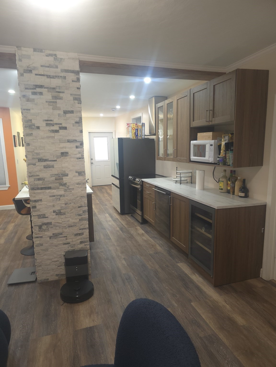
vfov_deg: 73.9
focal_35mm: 23
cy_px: 184
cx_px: 138
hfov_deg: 58.9
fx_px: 245
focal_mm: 6.3
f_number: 1.7
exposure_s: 1/60
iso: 320
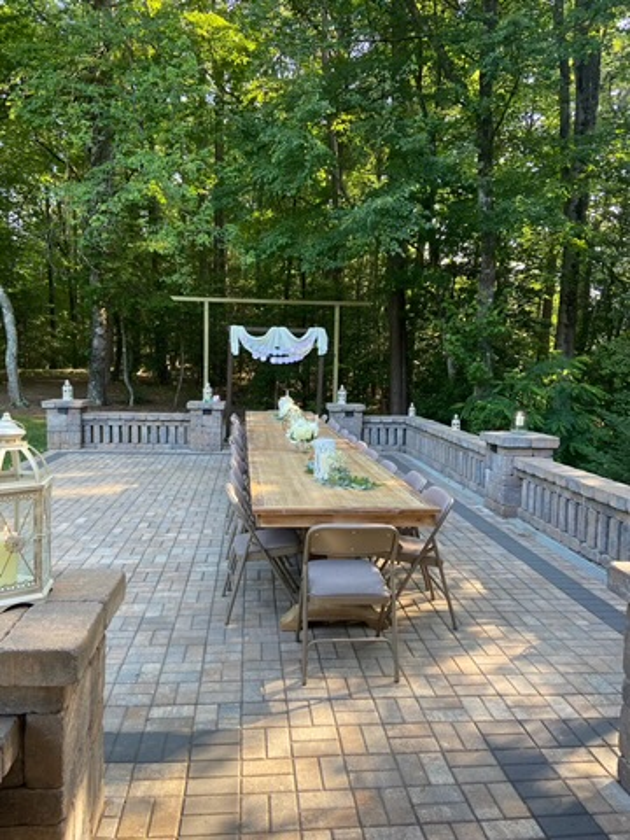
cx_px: 315
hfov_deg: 53.1
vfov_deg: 67.3
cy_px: 420
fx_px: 631
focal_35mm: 26
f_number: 1.8
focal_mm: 4.25
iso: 64
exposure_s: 1/122
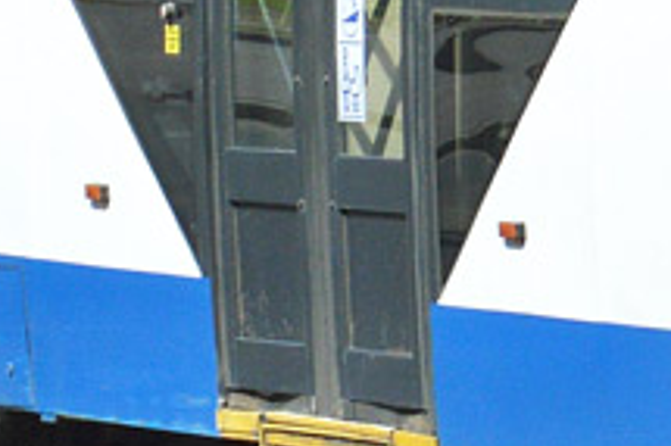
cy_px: -571
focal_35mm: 785
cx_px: 1117
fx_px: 14629
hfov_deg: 2.6
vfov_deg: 1.7
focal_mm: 75
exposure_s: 1/800
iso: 200
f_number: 8
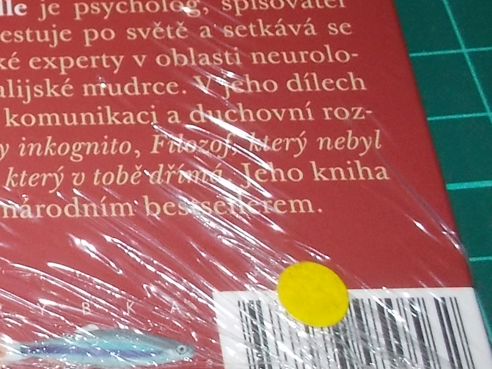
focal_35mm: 83
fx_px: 1179
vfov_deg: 17.7
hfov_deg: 21.6
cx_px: -126
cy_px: 110
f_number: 3.3
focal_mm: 4.1
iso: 200
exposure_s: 1/30
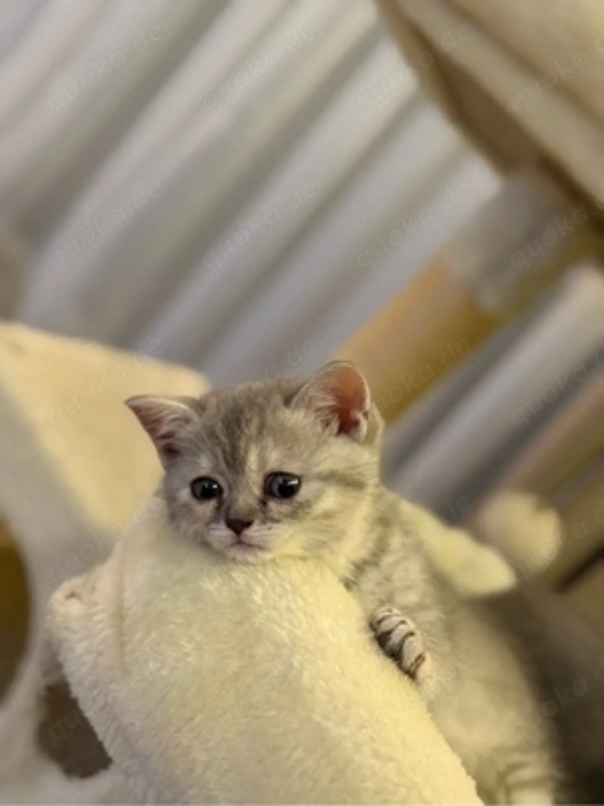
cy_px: 403
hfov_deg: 30.3
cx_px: 302
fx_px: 1117
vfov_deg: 39.7
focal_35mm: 48
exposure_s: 1/37
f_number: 1.78
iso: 500
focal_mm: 6.76
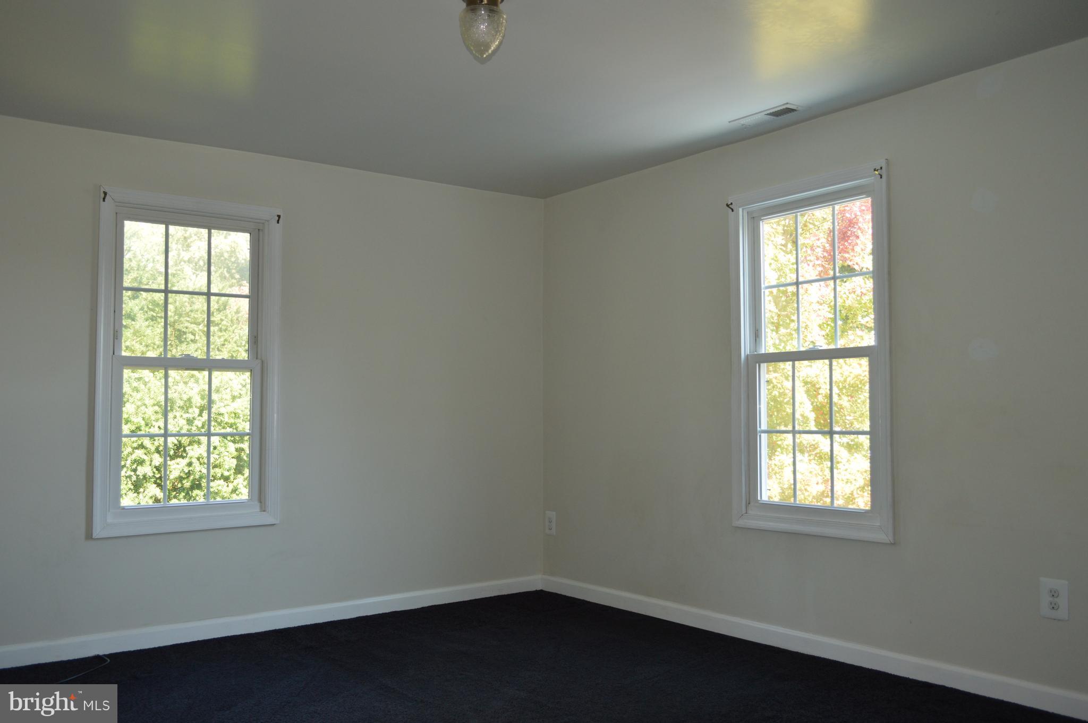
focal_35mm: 30
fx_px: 906
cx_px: 544
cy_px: 362
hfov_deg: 62.0
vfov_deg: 43.5
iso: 400
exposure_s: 1/80
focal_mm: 20
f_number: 4
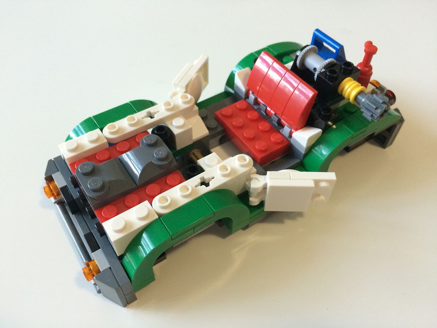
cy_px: 164
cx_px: 218
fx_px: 366
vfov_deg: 48.2
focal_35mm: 29
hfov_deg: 61.7
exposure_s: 1/30
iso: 160
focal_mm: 4.15
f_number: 2.2
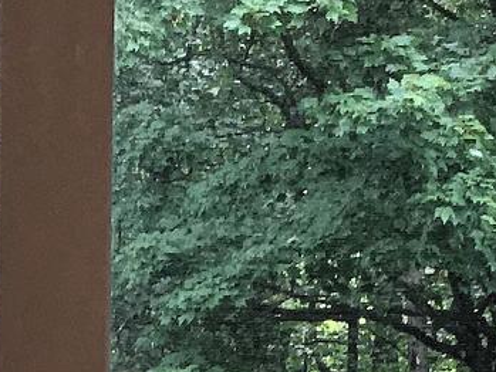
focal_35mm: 170
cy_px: 680
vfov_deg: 8.4
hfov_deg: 11.5
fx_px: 2437
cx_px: -44
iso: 40
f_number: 2.2
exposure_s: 1/120
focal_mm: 4.15
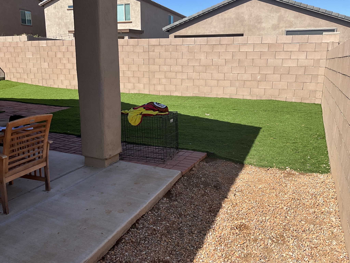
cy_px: 132
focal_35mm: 29
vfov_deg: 48.2
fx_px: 293
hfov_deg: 61.7
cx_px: 175
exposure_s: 1/1490
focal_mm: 3
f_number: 1.8
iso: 25
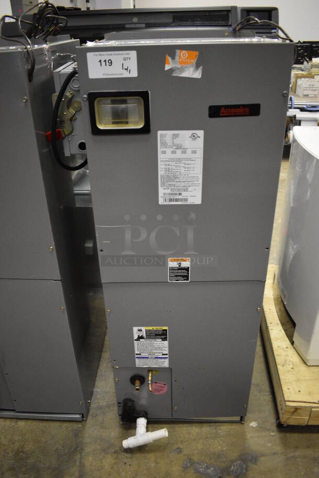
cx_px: 160
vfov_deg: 61.9
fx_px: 398
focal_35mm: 30
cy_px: 239
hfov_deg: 43.7
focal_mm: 20
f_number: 3.5
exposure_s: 1/125
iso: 2500
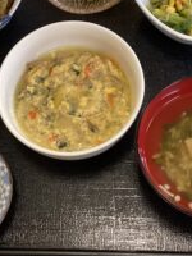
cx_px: 84
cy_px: 98
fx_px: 429
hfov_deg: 25.2
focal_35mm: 58
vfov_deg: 33.1
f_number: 2.4
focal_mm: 3.3
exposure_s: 1/40
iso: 250
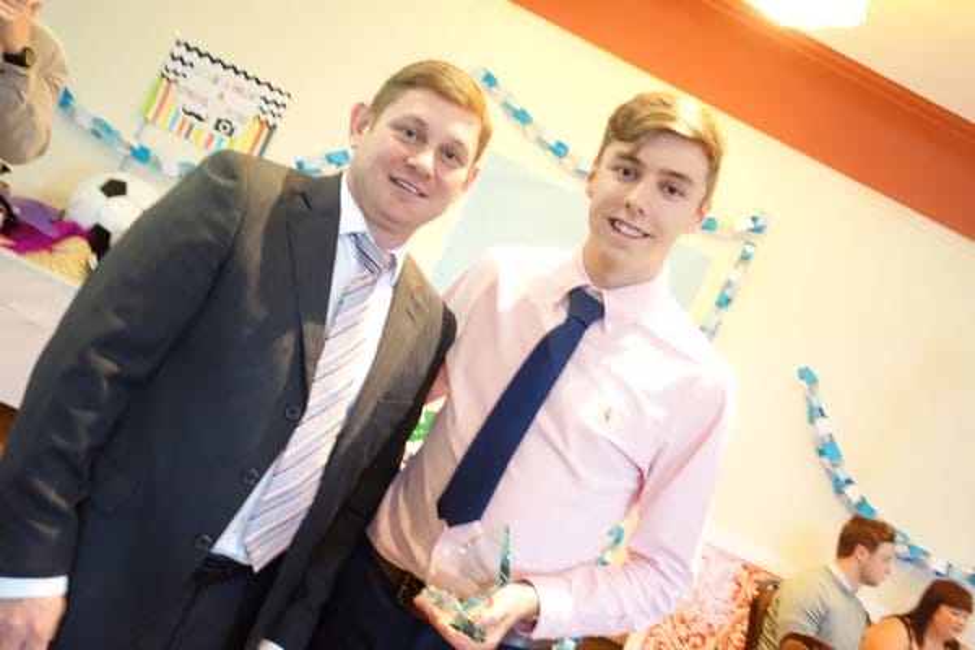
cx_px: 488
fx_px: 1002
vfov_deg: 35.9
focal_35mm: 37
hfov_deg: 51.9
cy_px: 325
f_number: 2.8
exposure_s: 1/10
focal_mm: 13.75
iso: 3200
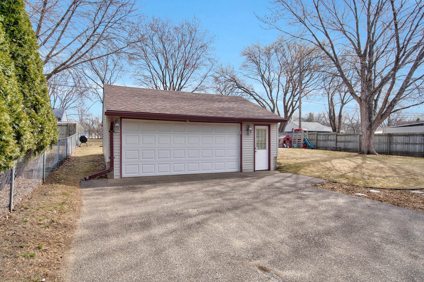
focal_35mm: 21
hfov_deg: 81.2
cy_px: 141
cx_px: 212
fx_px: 247
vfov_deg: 59.5
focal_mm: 21
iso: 100
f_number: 8
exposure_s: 1/60
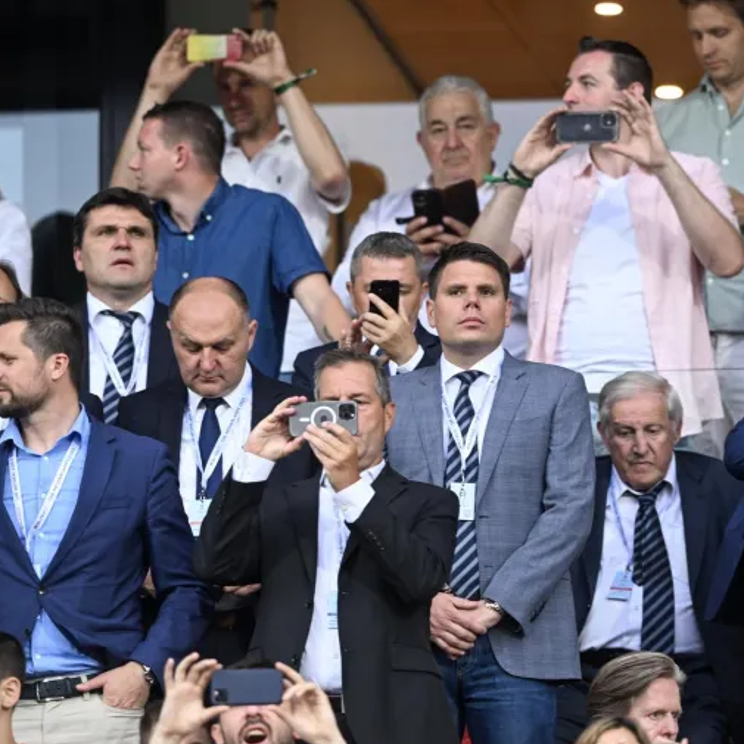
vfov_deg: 3.4
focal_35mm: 512
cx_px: 510
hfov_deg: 3.4
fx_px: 12450
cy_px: 372
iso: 1000
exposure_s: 1/250
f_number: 4
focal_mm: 400
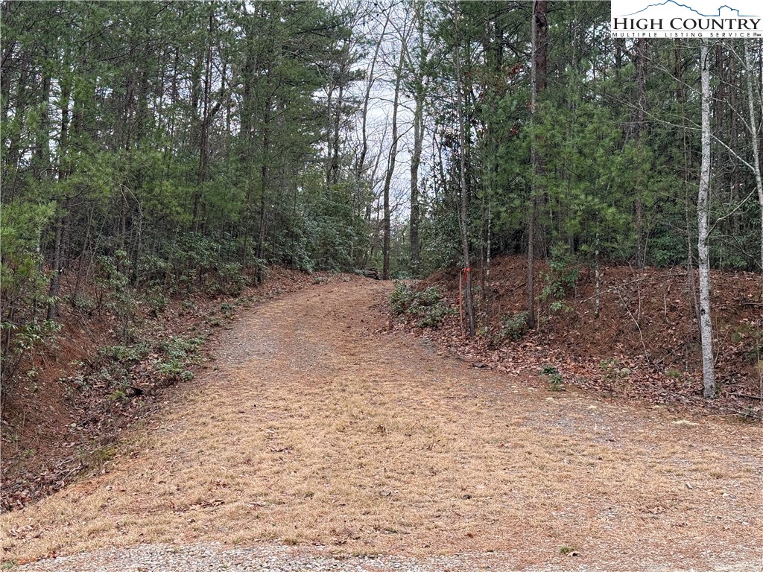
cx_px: 382
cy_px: 286
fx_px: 1058
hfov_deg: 39.7
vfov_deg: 30.3
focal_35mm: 48
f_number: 1.78
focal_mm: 6.76
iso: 100
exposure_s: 1/733
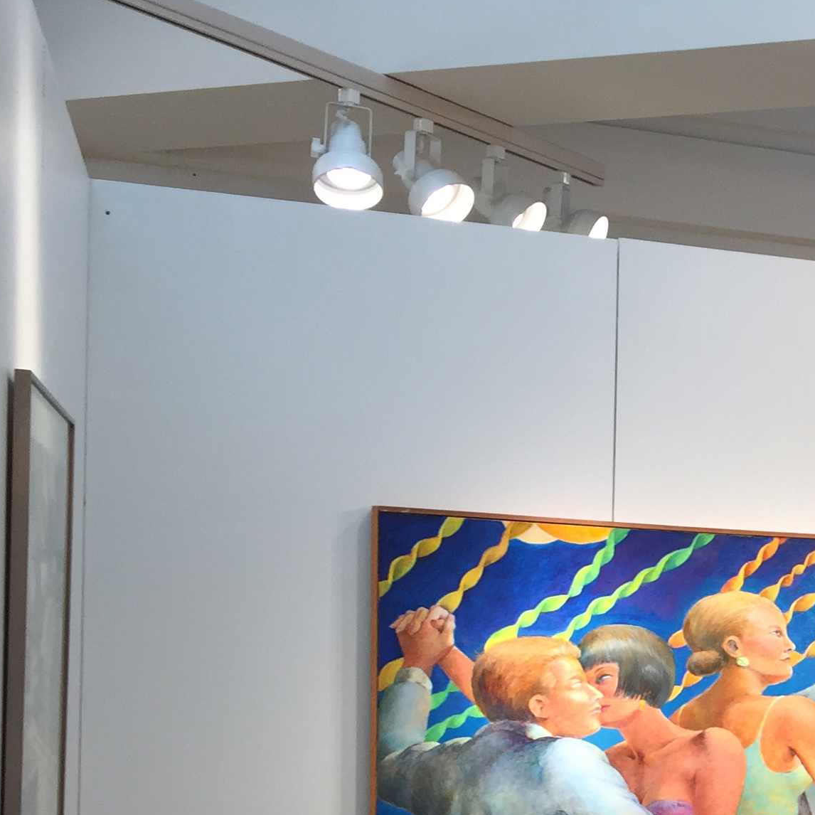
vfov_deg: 23.1
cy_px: 727
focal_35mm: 73
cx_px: 1105
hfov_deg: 21.1
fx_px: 1945
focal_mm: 4.15
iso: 32
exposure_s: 1/60
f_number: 2.2
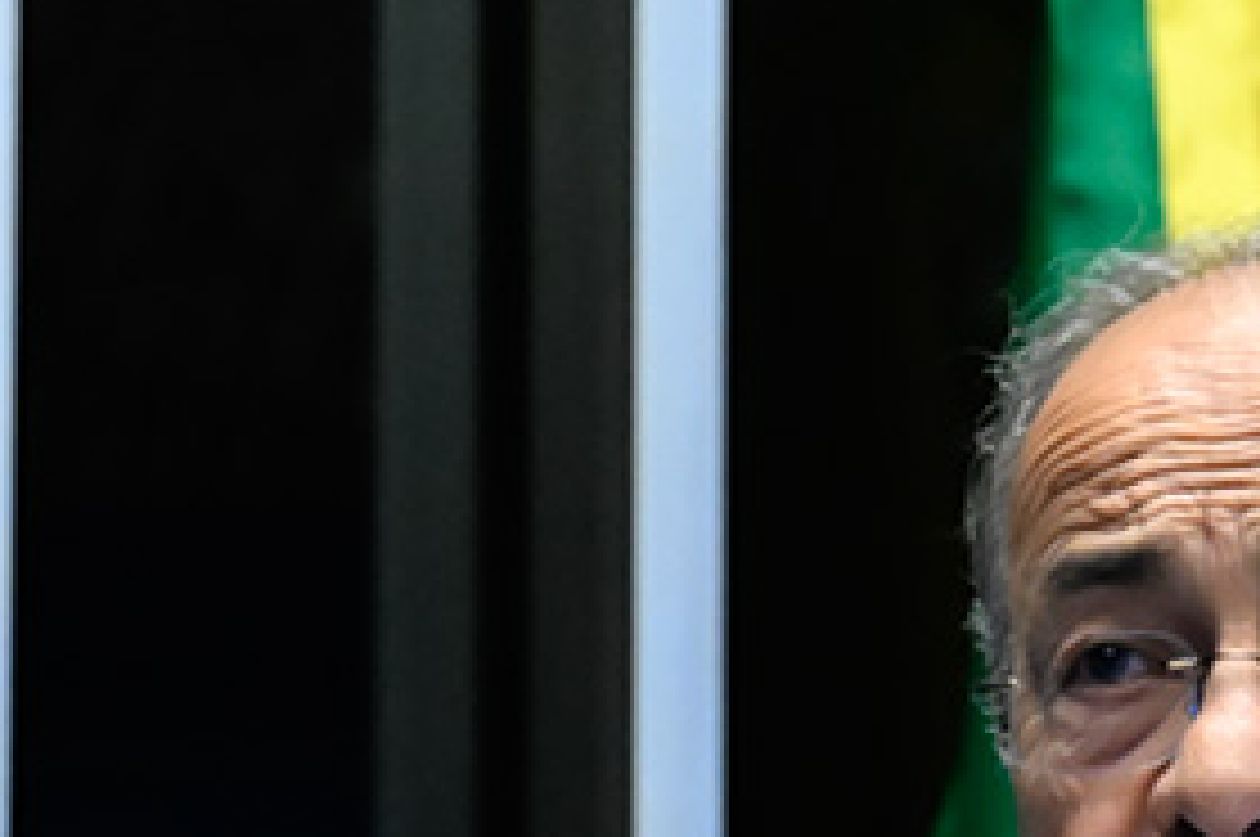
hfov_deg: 5.2
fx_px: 13844
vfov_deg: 3.5
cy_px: 1179
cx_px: 1296
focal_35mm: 396
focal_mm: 86
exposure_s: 1/100
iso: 6400
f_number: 5.6
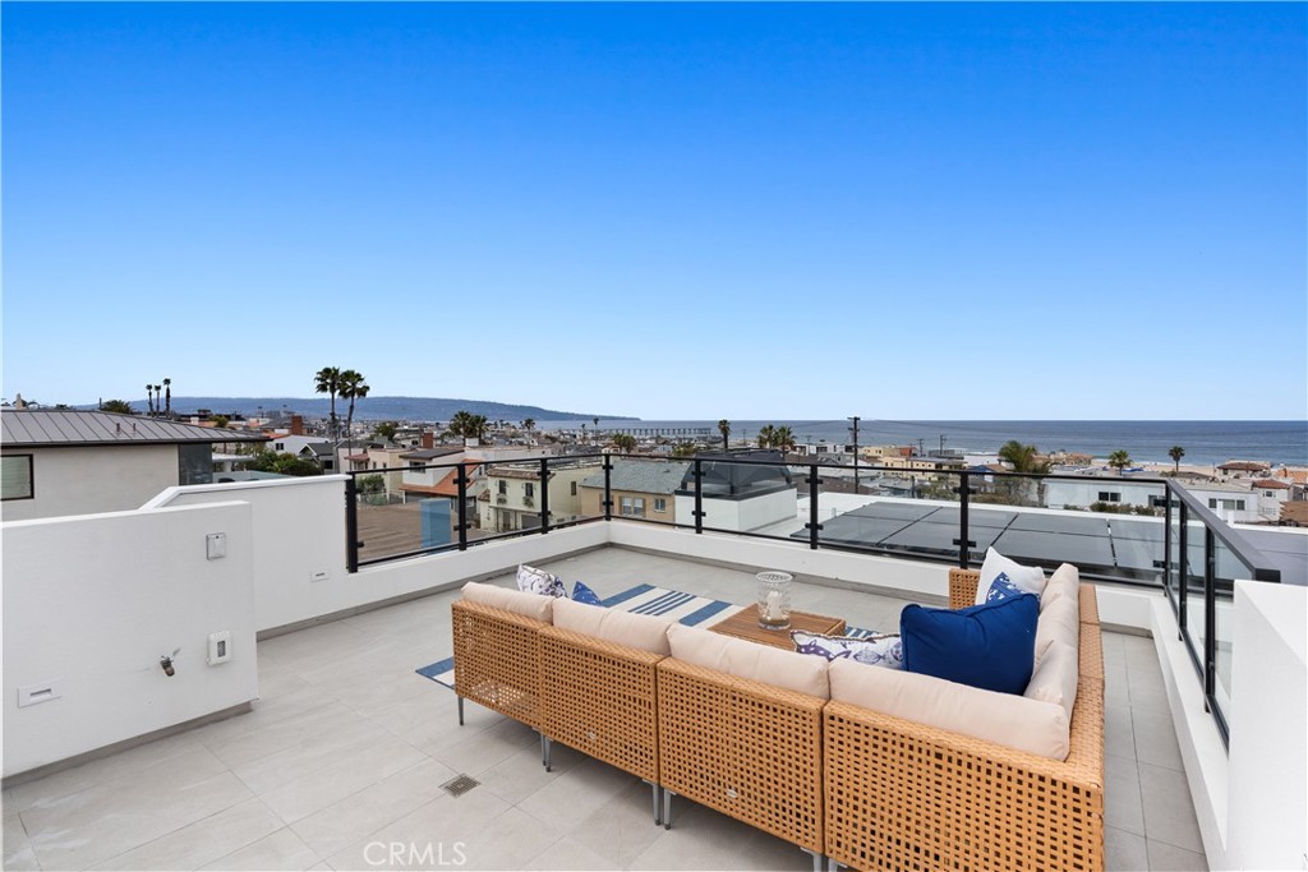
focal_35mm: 16
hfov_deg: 96.7
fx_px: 581
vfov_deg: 73.8
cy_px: 436
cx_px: 654
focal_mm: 16
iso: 640
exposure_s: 1/640
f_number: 9
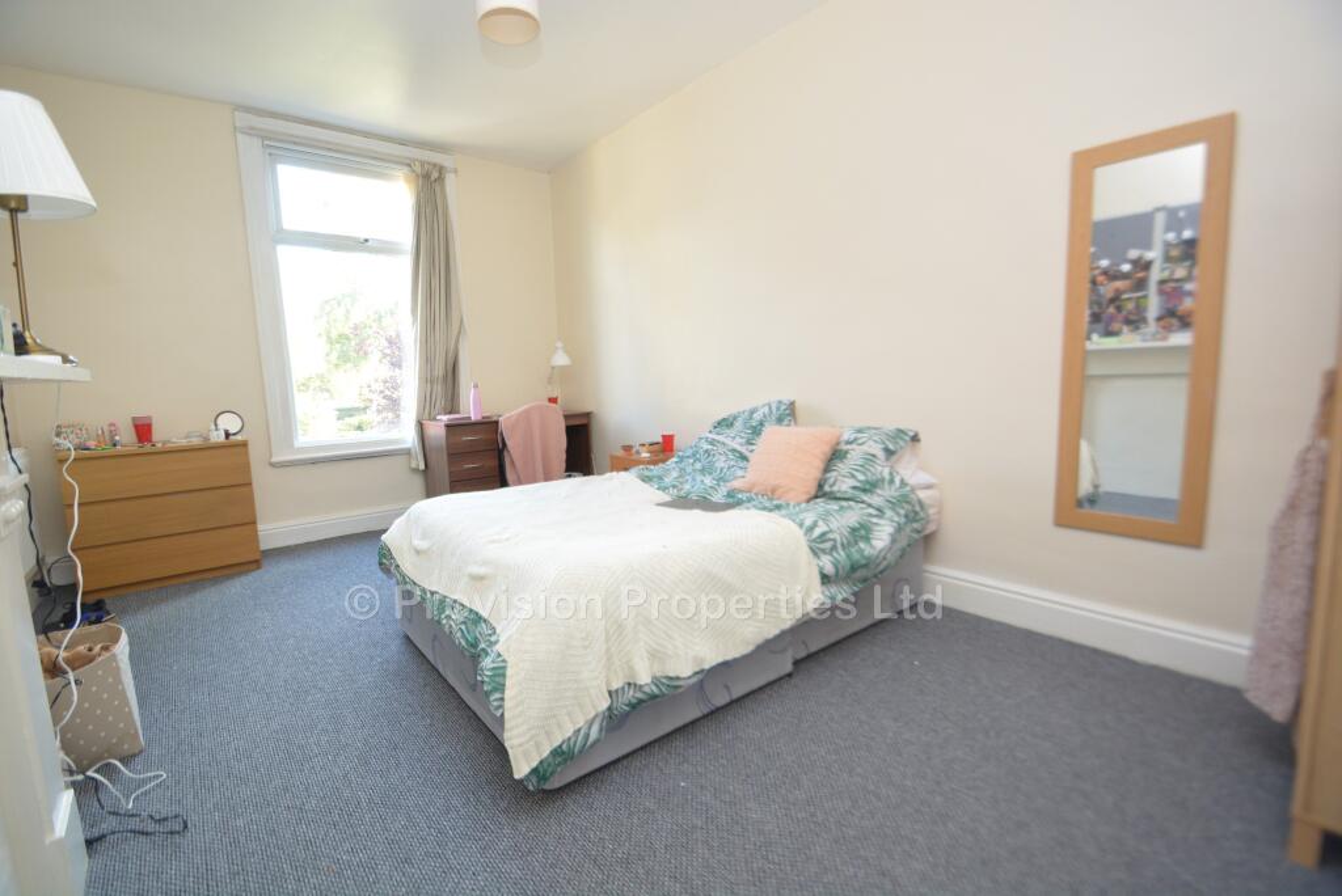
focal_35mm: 15
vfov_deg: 77.4
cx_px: 671
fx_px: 559
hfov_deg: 100.4
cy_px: 448
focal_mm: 10
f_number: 3.5
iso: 800
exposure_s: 1/45
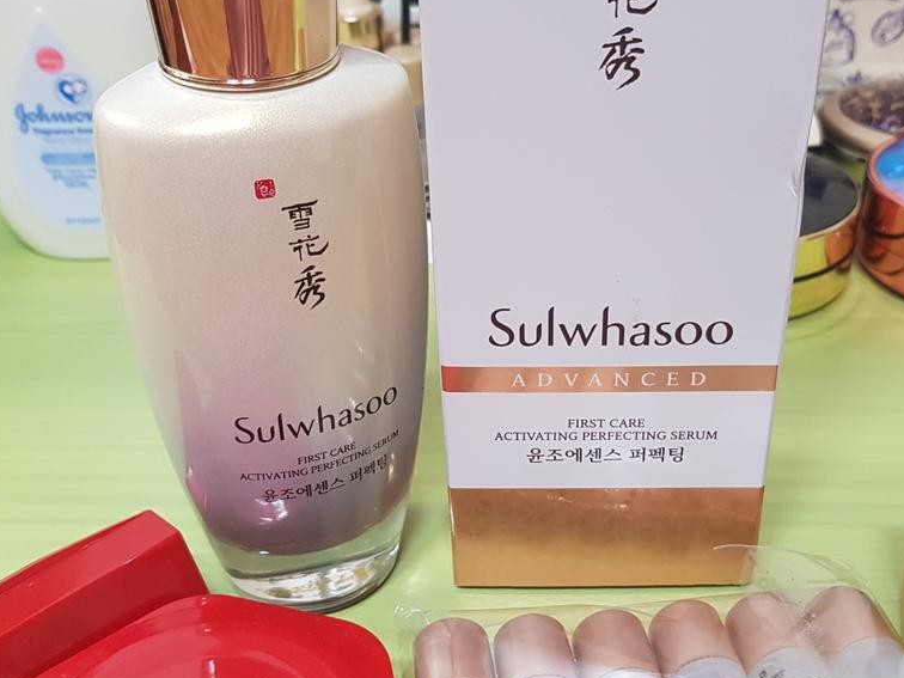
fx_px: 1149
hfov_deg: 42.9
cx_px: 489
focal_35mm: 44
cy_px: 368
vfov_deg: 32.9
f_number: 1.7
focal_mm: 4.3
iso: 160
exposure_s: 1/30
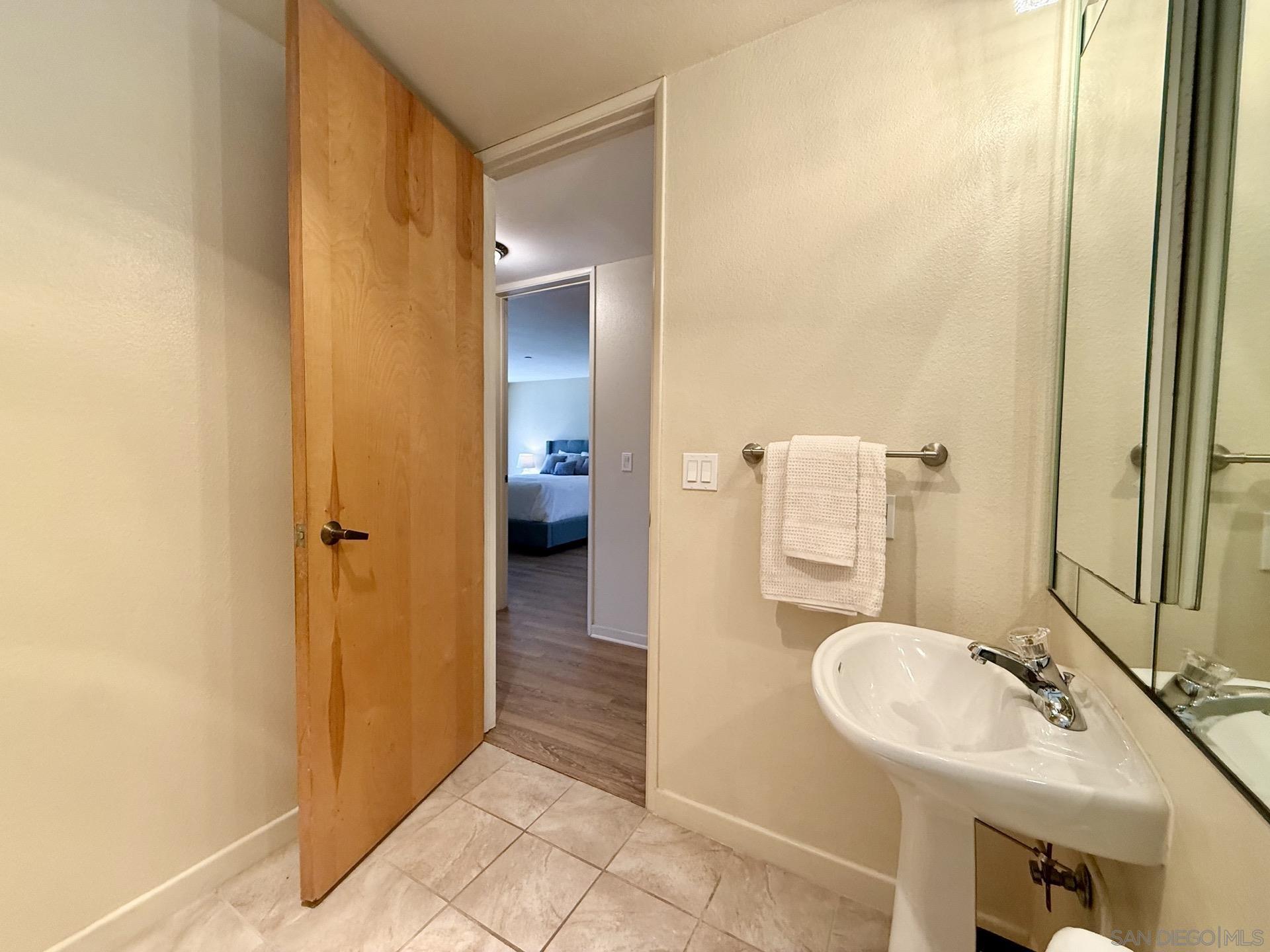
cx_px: 635
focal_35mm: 14
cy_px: 476
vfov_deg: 85.7
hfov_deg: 102.1
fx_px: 514
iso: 250
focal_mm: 2.22
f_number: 2.2
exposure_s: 1/120
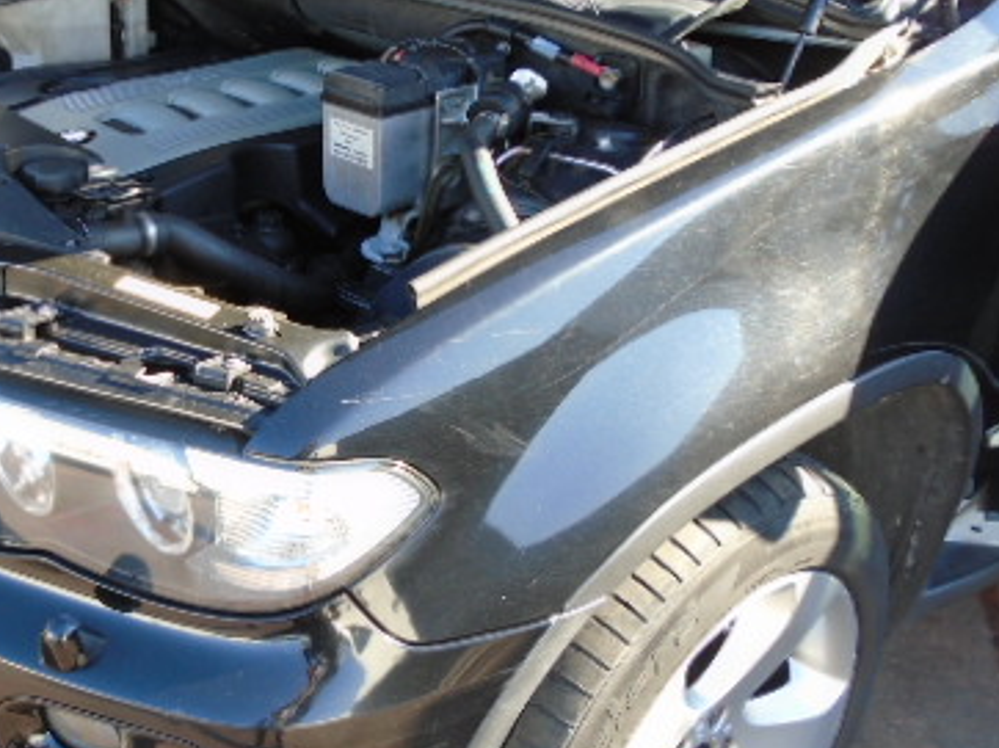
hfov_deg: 40.6
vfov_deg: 31.5
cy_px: 386
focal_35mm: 46
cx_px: 309
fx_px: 1327
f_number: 3.2
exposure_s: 1/100
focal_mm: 4.6
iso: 100
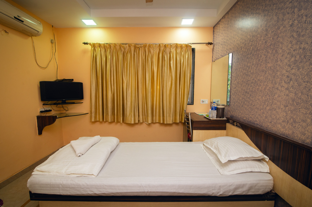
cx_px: 156
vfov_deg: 73.7
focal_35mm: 16
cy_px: 104
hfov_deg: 96.8
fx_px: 139
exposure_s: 1/200
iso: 1000
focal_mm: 16
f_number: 5
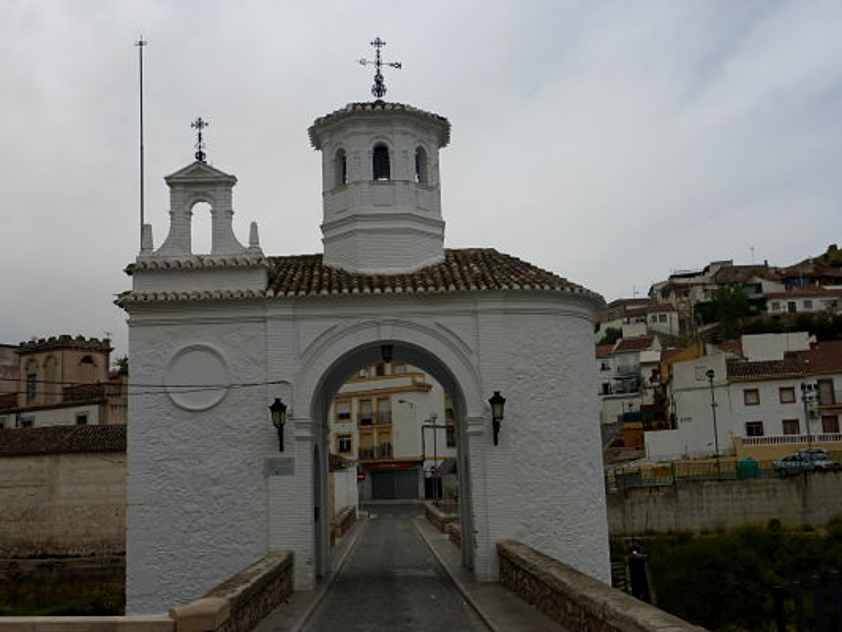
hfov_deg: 52.6
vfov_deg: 40.7
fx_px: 852
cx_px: 421
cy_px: 316
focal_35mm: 35
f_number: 3.7
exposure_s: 1/1300
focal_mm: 6.1
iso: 100
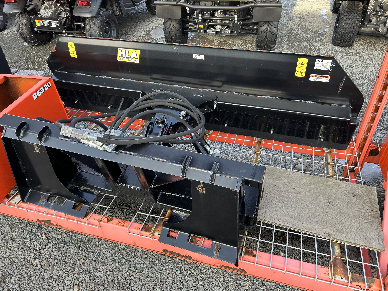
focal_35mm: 26
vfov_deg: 53.1
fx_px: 291
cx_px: 194
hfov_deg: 67.3
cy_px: 146
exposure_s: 1/137
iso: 32
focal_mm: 5.7
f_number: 1.5
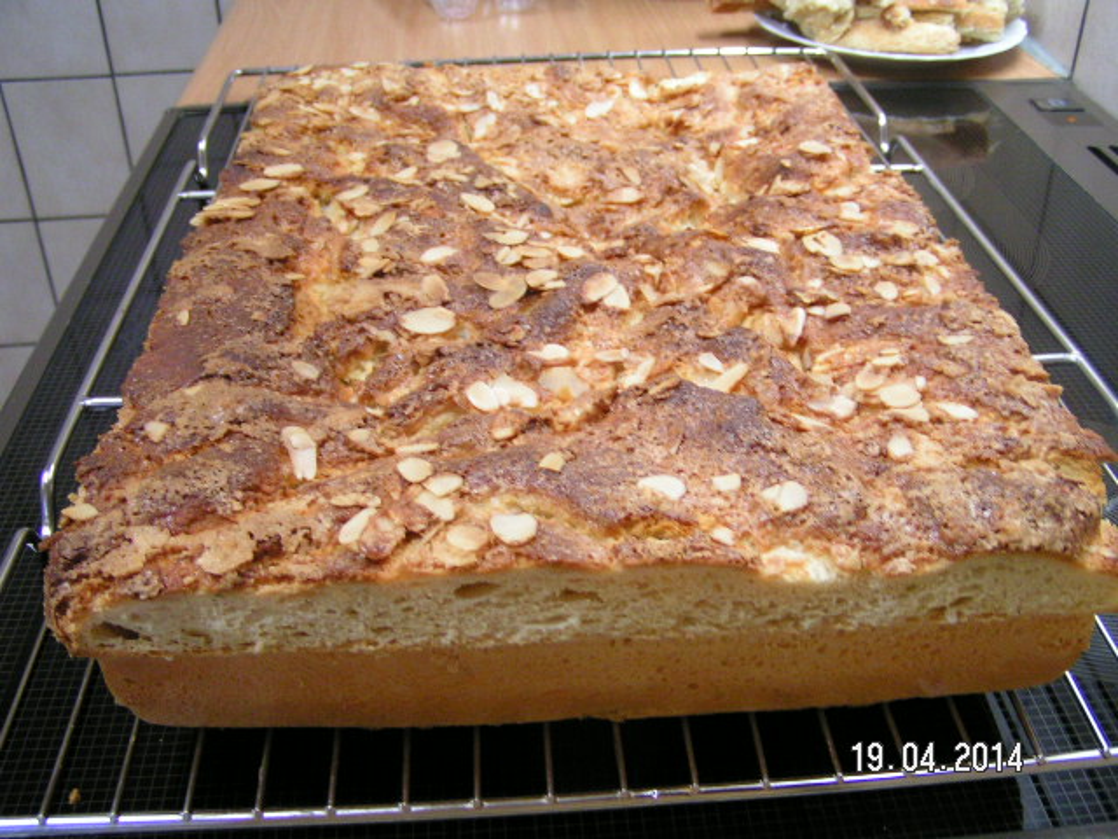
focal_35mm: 38
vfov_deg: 37.7
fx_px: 1227
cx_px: 559
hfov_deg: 49.0
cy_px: 420
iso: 200
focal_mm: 5.8
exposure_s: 1/8
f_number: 2.8
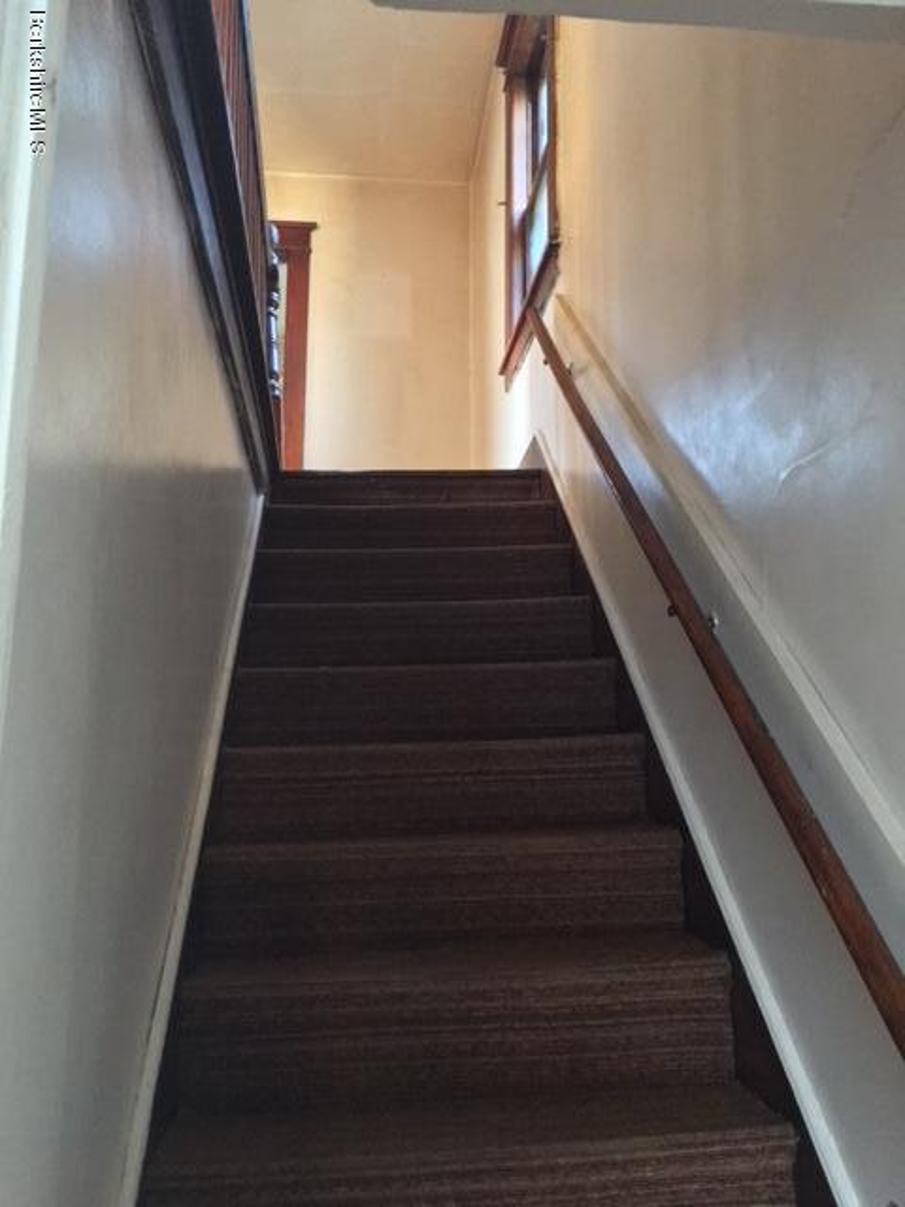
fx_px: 1011
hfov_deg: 48.2
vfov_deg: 61.7
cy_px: 604
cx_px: 452
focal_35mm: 29
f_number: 2.2
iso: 400
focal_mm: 4.15
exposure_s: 1/15
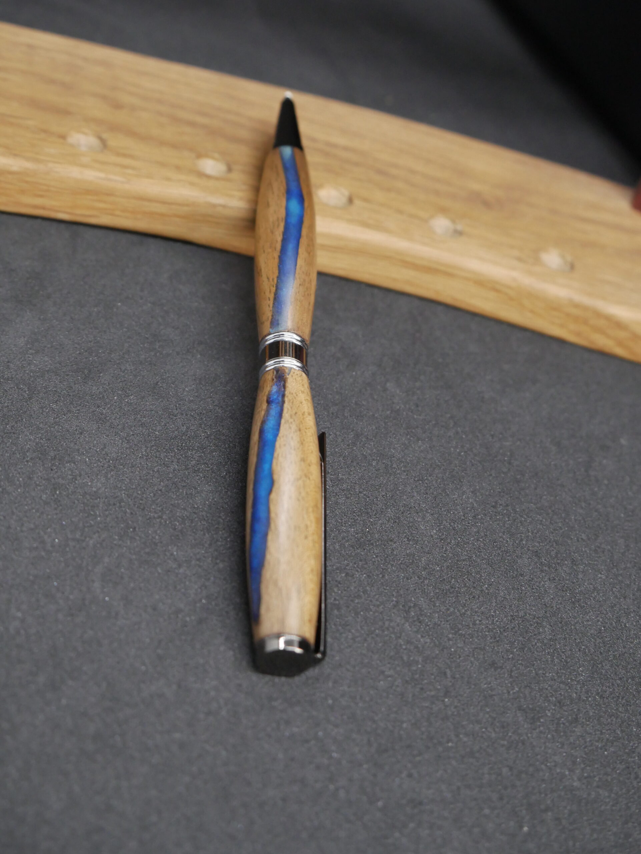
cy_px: 427
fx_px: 1135
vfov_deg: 41.2
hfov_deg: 31.5
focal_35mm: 46
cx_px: 320
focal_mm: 23
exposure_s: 1/60
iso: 1600
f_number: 5.6
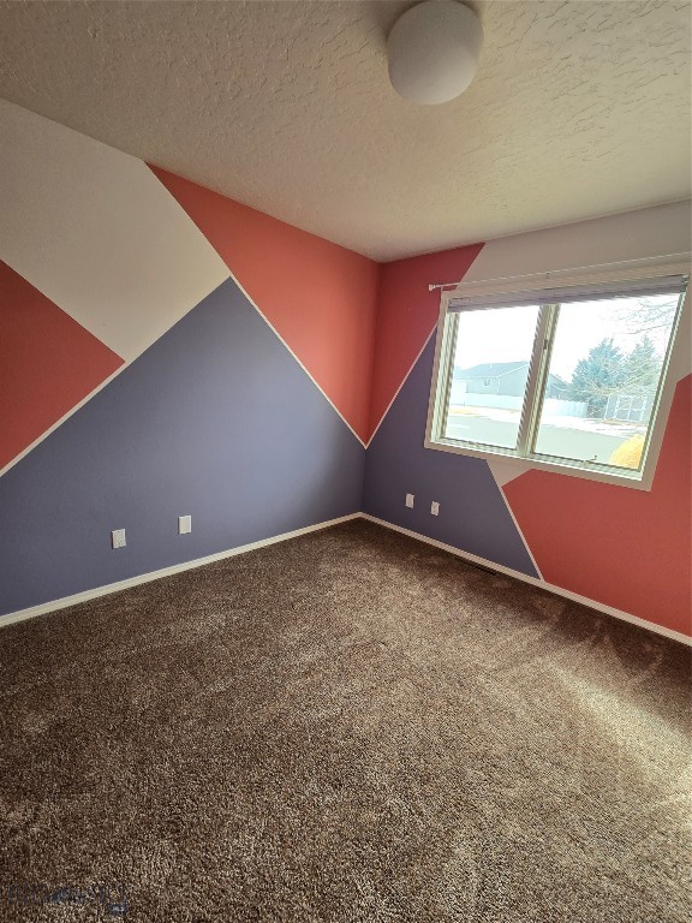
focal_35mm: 13
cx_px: 346
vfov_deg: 106.2
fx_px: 347
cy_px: 462
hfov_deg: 89.9
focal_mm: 2.2
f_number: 2.2
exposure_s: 1/60
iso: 64
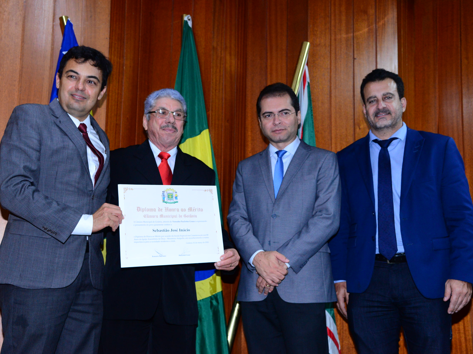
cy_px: 177
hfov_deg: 38.2
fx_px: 683
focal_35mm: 50
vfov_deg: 29.1
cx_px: 228
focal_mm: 46
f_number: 4.5
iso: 2500
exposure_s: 1/125
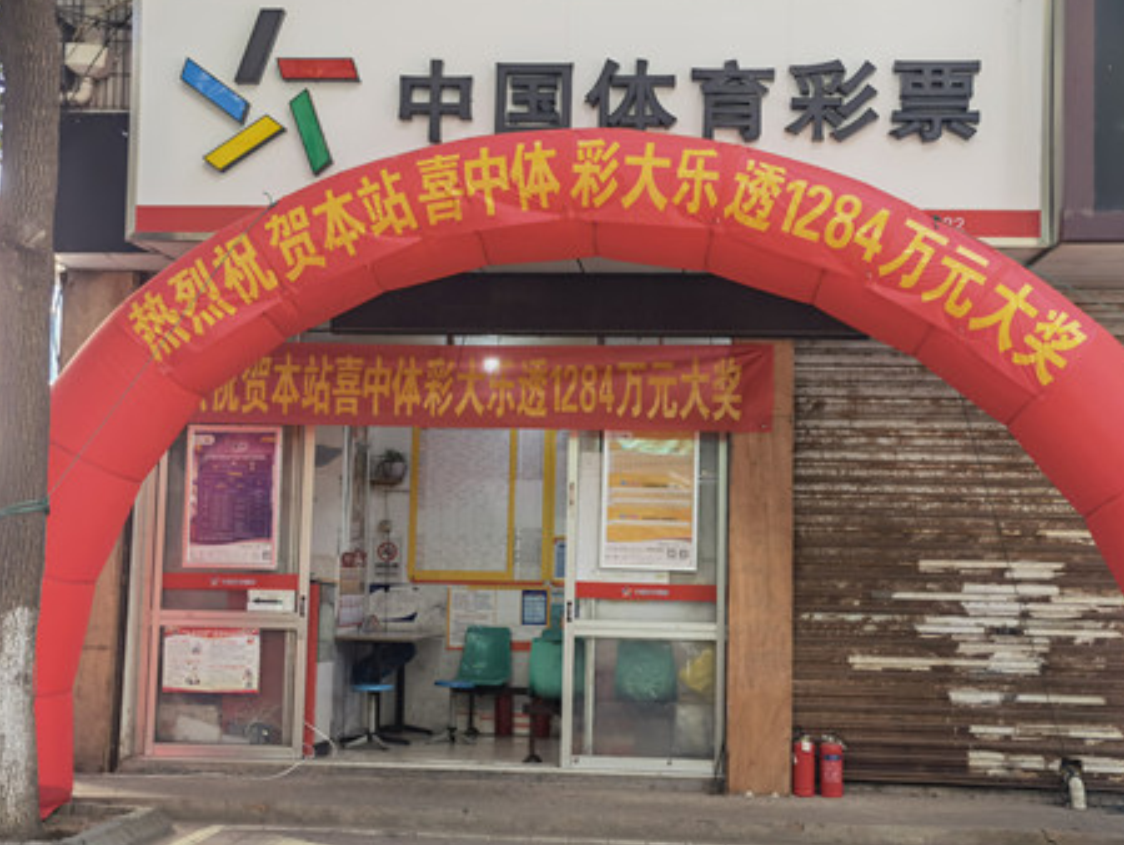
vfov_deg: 29.1
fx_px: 1624
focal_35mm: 50
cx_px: 567
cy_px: 414
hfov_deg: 38.2
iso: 50
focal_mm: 6.67
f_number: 1.9
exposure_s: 1/123
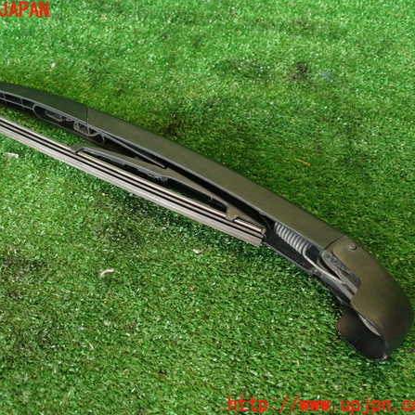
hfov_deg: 43.6
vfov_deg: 43.9
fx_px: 515
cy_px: 208
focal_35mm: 38
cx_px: 159
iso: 200
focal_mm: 5.79
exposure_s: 1/30
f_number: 2.4
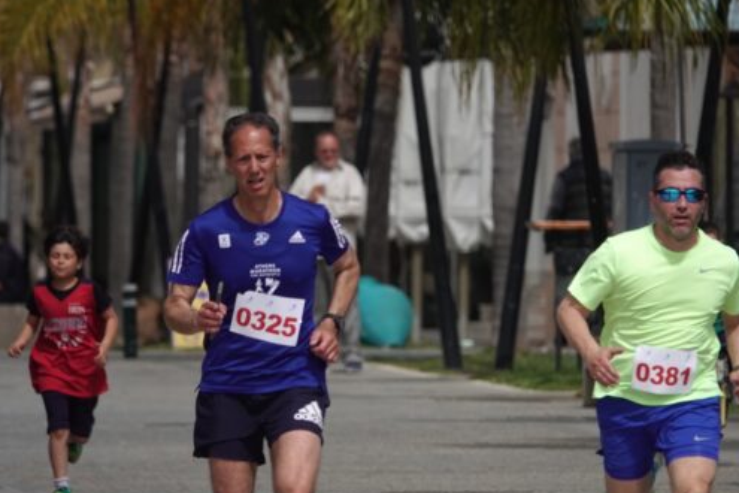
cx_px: 494
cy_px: 311
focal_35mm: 841
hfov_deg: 2.5
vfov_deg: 1.6
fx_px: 17263
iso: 100
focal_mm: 219.33
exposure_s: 1/1000
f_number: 4
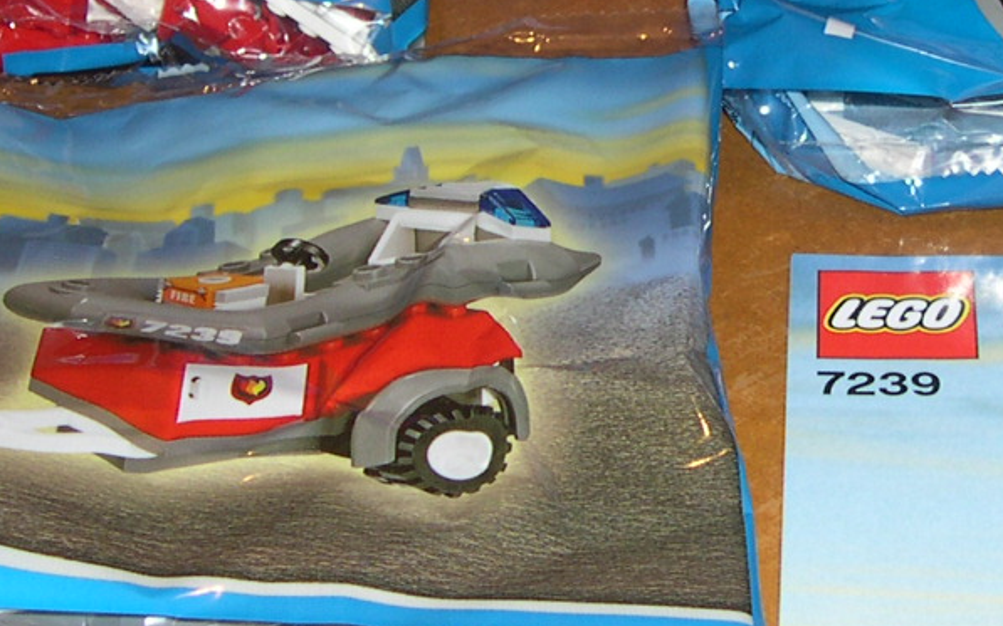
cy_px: 59
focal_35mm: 108
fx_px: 2952
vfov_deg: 12.0
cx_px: 712
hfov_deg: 19.2
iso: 100
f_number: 2.8
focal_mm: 8
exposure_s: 1/60
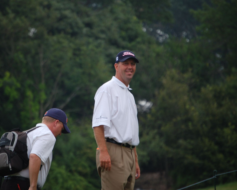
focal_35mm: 340
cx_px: 101
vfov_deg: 4.6
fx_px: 2385
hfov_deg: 5.7
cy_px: 95
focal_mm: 200
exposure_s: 1/320
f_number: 5.6
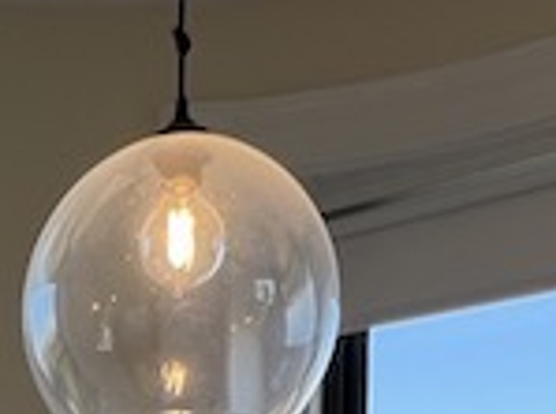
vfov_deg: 15.6
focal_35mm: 70
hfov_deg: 26.6
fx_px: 1122
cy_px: 880
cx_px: 26
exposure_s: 1/157
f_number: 1.8
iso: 32
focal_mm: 1.57
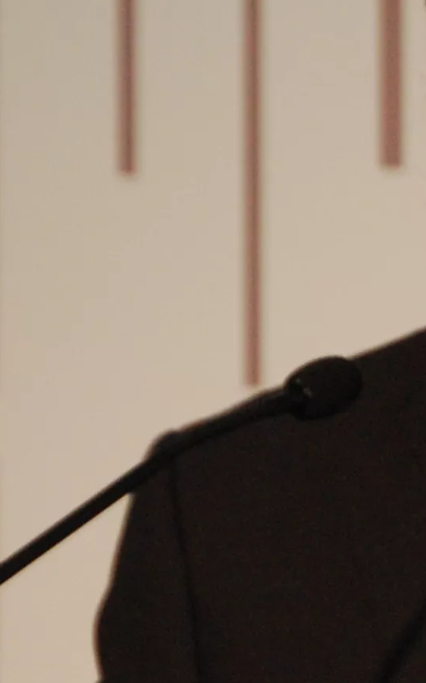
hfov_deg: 1.3
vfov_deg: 2.1
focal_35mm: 992
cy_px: 576
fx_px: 18439
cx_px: 449
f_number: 5.3
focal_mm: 145
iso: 800
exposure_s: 1/200
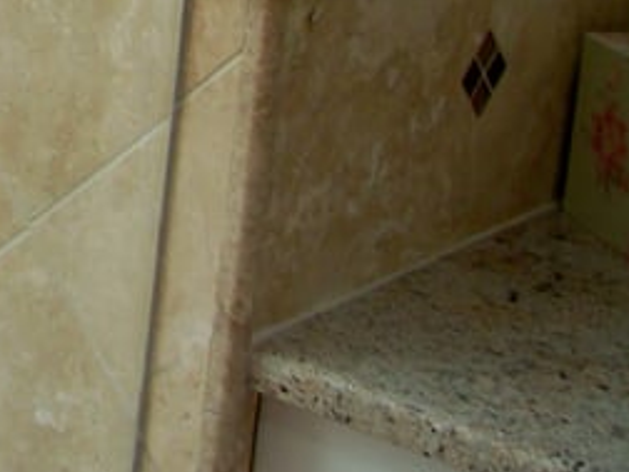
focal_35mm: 131
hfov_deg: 14.3
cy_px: -397
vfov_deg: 10.6
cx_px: -250
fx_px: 2380
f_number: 2.8
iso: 80
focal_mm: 5.85
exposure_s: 1/60
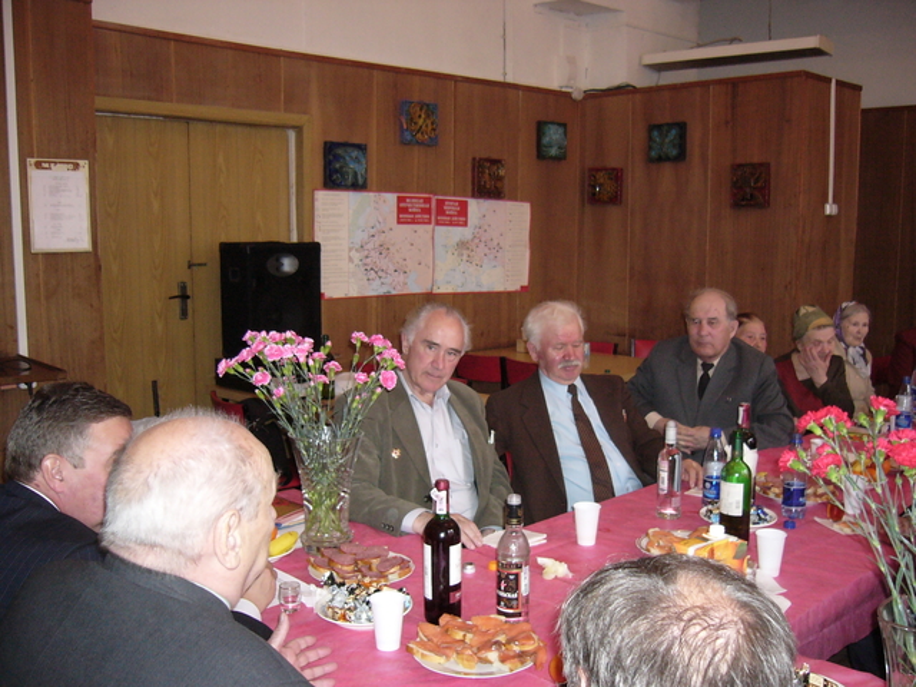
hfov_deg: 52.6
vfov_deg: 40.7
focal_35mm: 35
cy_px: 344
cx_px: 458
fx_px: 926
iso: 200
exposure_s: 1/60
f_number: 2.8
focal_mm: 5.8
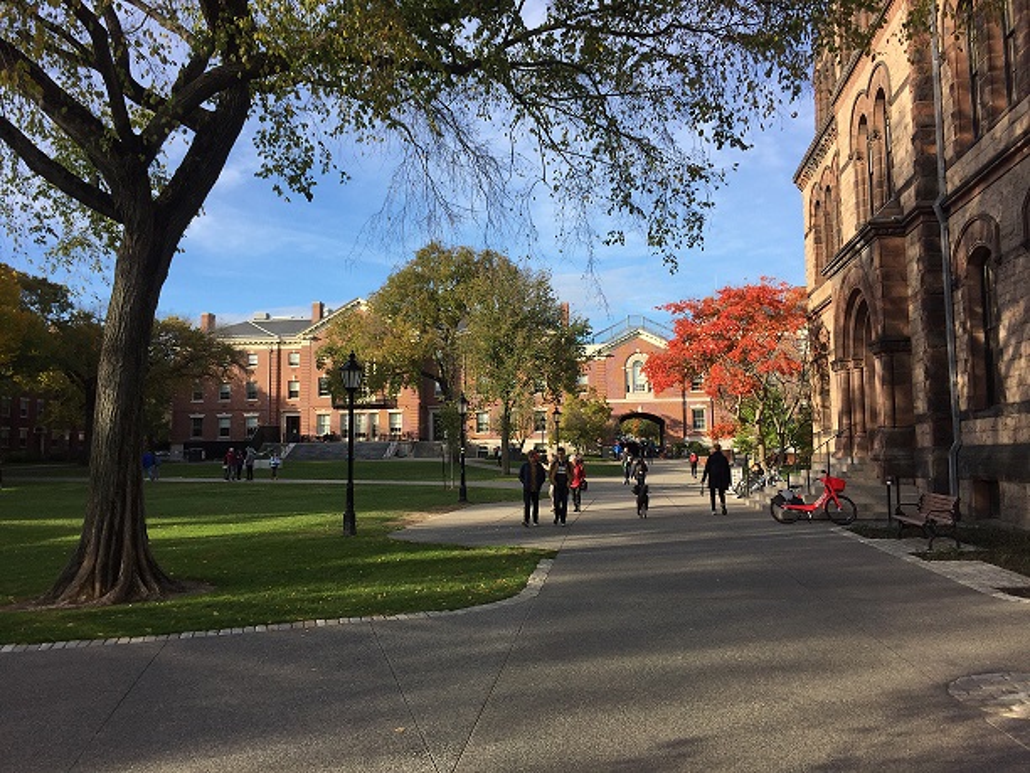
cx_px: 515
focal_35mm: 29
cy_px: 386
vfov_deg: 48.2
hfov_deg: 61.7
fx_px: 863
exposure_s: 1/1199
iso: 32
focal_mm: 4.15
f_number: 2.2
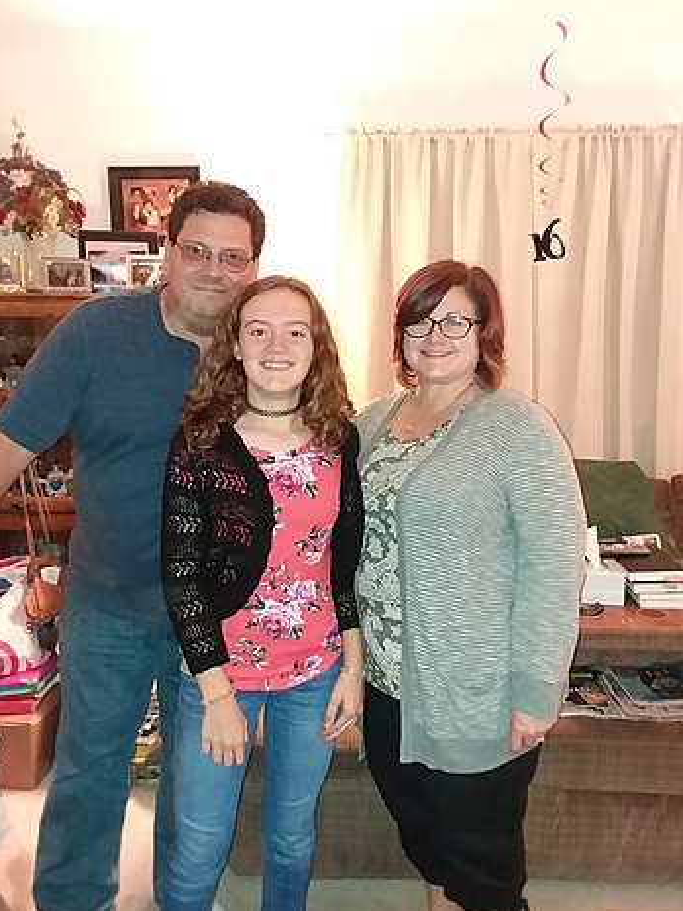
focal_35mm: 30
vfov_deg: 60.0
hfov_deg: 46.8
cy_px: 452
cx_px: 347
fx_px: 789
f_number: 1.9
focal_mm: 2.47
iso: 200
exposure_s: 1/15
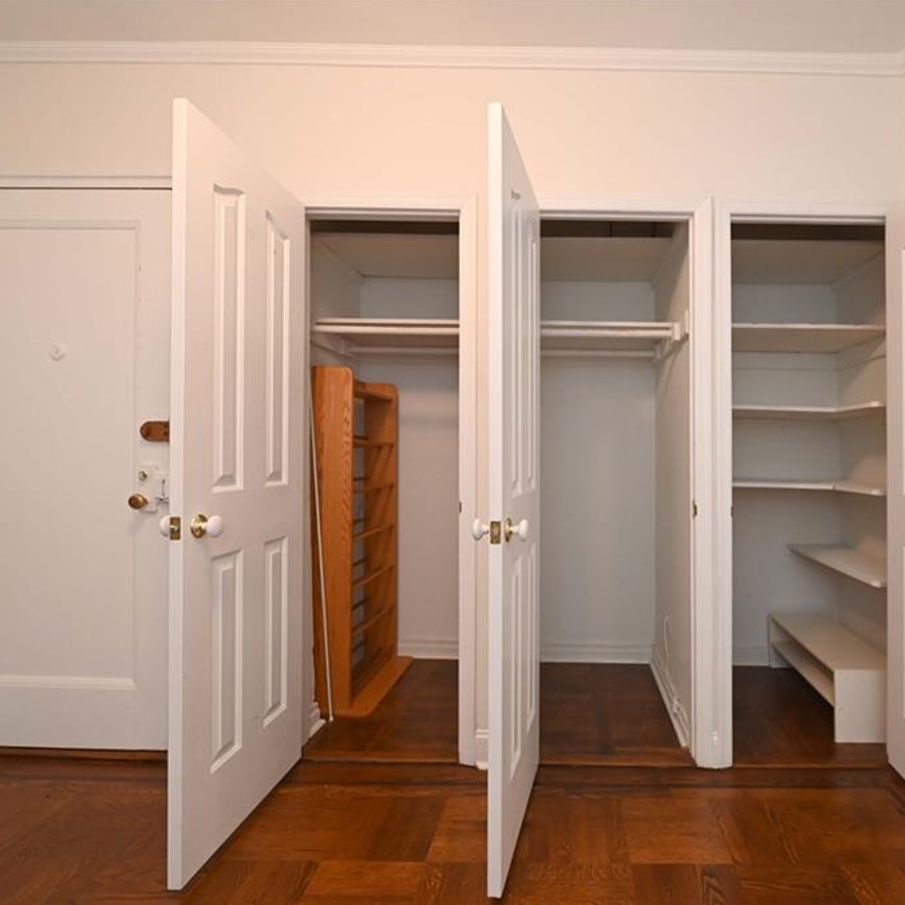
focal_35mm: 18
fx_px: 532
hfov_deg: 79.3
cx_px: 565
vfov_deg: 80.7
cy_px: 453
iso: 2200
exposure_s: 1/60
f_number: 4
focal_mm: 14
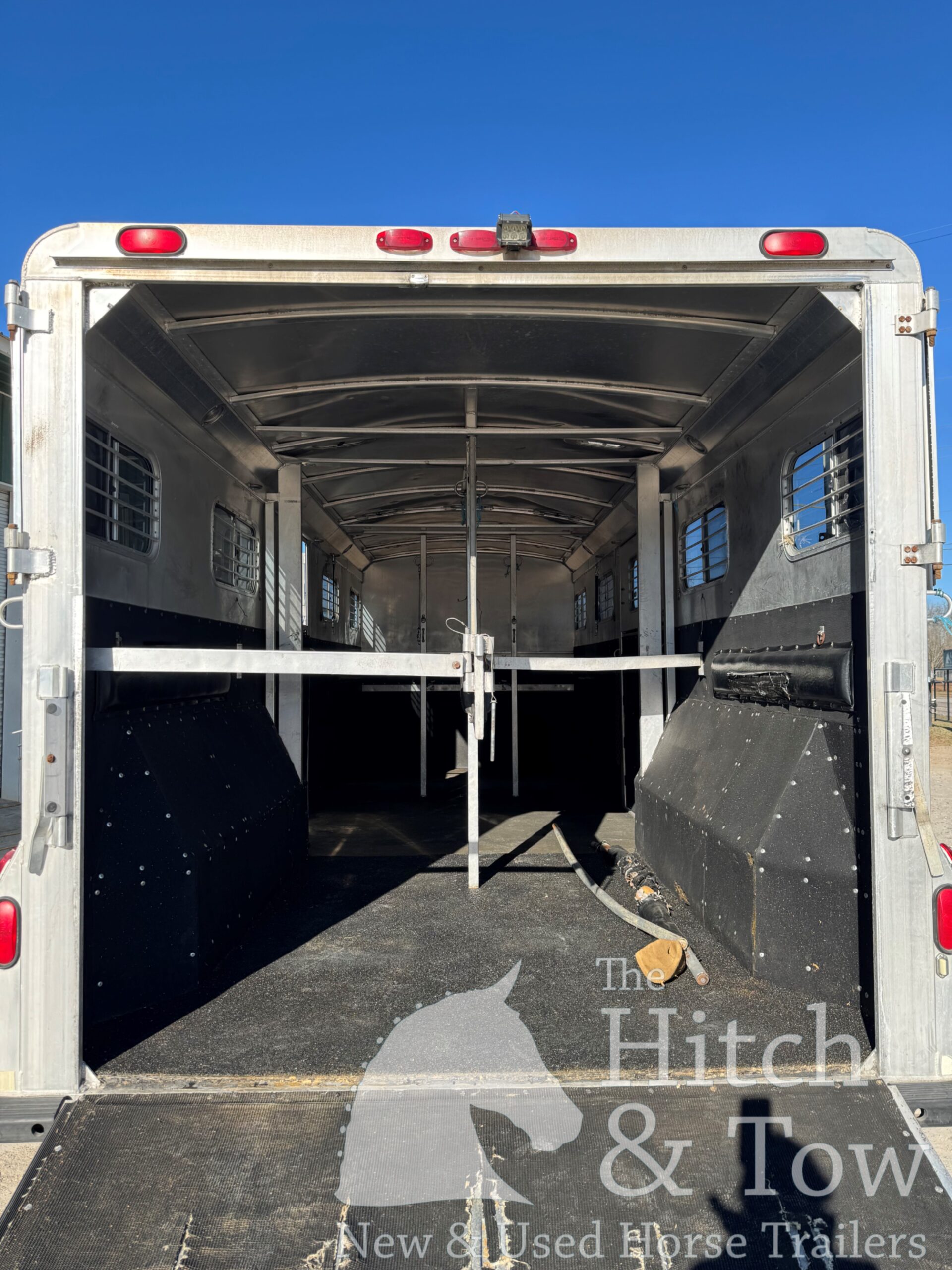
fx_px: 880
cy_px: 635
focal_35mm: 24
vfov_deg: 71.6
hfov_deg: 56.8
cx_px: 476
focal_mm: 6.76
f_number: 1.78
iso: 80
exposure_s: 1/1597
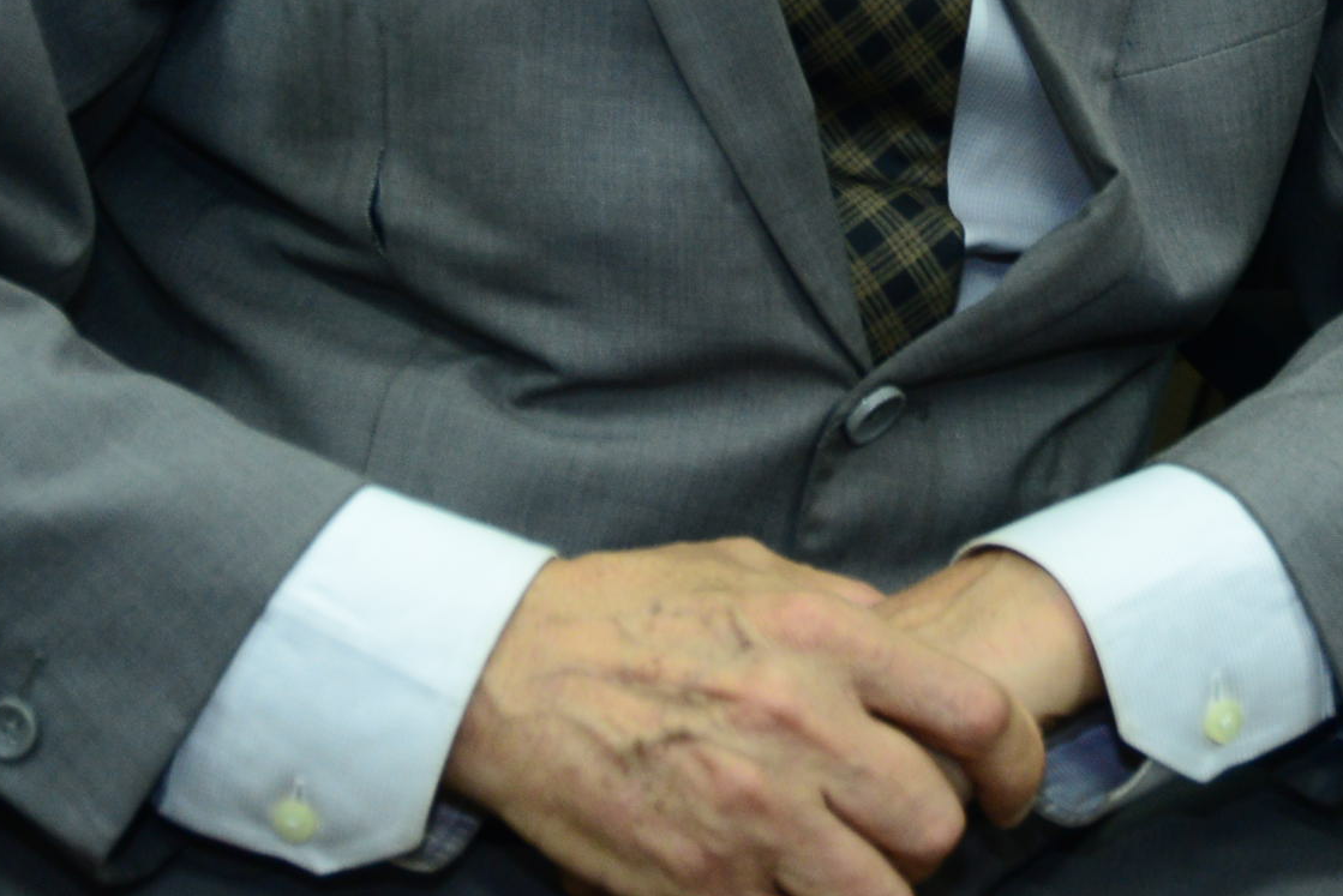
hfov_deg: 15.8
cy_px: -269
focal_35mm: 129
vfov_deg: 10.4
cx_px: 1062
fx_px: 4814
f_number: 5.6
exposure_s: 1/60
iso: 1600
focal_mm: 48
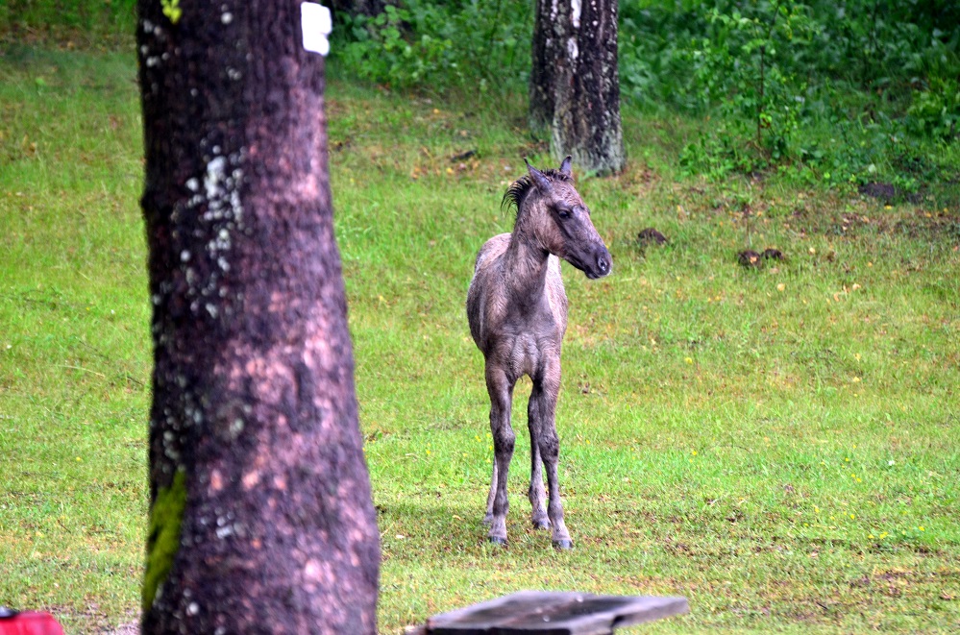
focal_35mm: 330
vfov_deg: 4.1
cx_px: 480
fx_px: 8779
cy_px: 318
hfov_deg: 6.3
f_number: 5.3
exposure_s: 1/60
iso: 400
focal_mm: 220
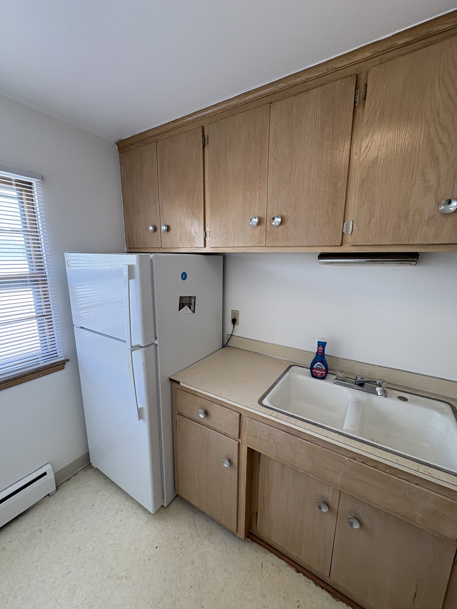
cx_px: 228
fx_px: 246
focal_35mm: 14
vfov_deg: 102.1
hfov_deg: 85.7
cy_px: 304
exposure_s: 1/120
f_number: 2.2
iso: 100
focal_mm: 2.22
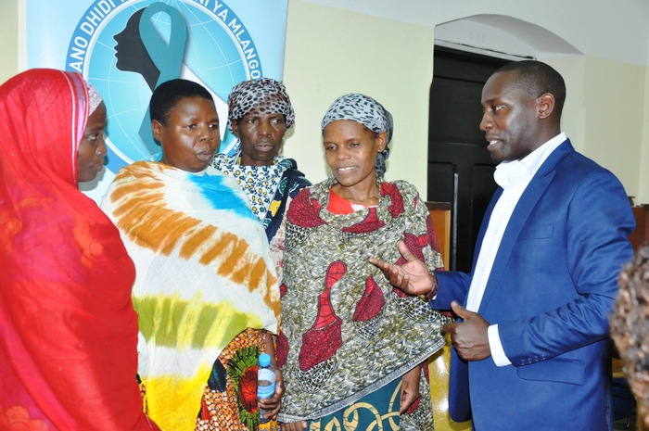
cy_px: 216
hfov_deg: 41.2
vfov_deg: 28.0
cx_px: 324
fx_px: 864
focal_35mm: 48
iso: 1600
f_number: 5
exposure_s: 1/60
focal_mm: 32
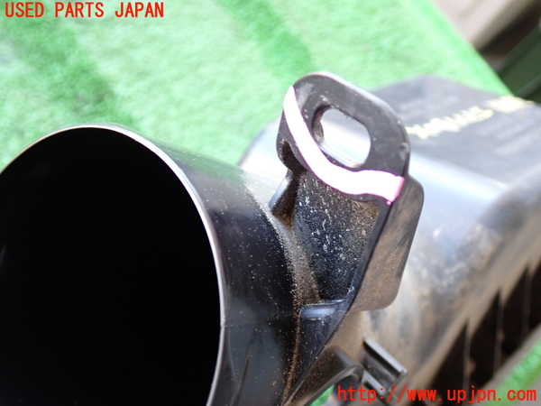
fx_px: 563
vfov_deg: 39.7
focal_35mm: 36
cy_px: 203
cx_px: 270
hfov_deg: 51.4
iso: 400
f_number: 2.5
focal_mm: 6.37
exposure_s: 1/40
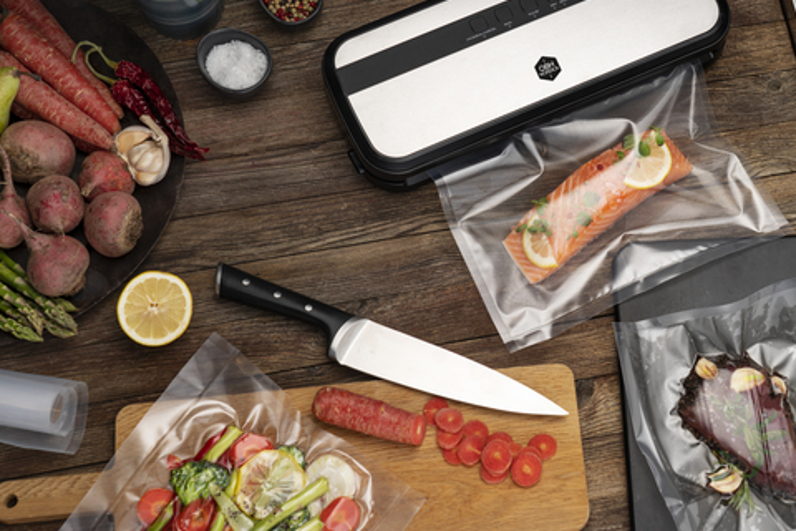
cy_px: 149
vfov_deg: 18.8
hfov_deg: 27.8
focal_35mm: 72
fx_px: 1592
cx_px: 562
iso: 50
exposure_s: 1/160
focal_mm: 45
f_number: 7.1
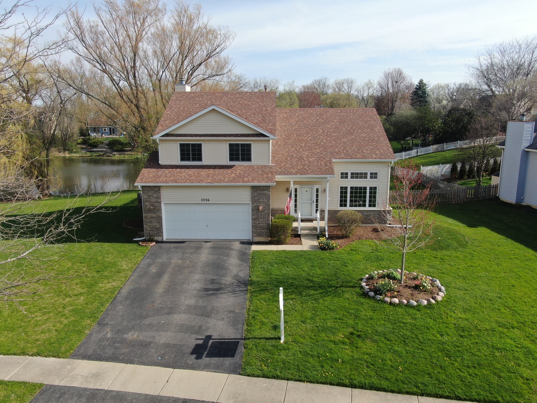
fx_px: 403
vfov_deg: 53.1
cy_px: 202
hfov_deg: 67.3
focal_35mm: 26
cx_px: 268
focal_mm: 4.68
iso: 100
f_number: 2.9
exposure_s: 1/800
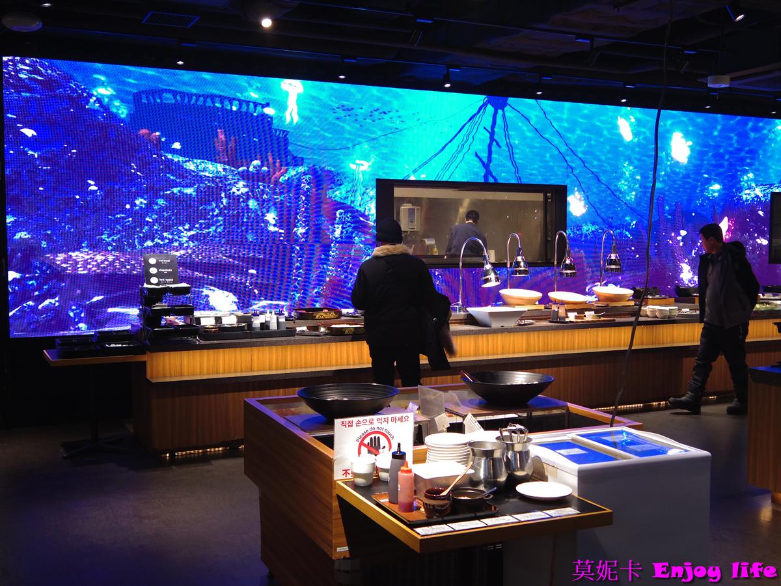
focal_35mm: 39
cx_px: 390
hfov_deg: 47.9
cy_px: 293
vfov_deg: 36.8
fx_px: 880
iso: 320
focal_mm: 8.5
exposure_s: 1/60
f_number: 1.9
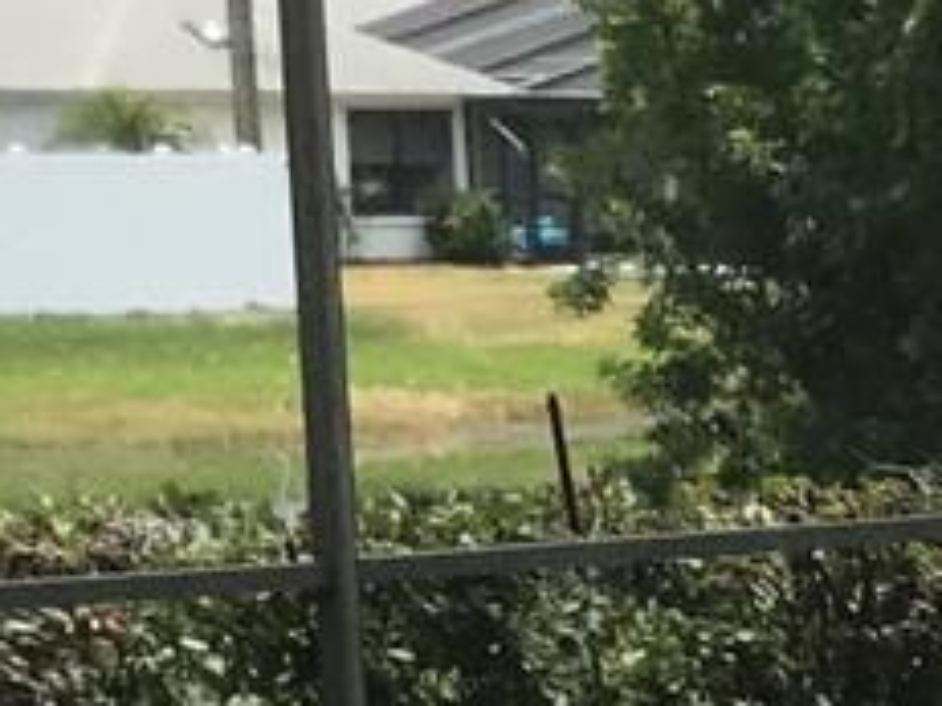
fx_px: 5277
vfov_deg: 7.5
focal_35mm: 194
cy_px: 1163
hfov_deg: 8.9
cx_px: 2541
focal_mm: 3.99
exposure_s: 1/1546
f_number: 1.8
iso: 20
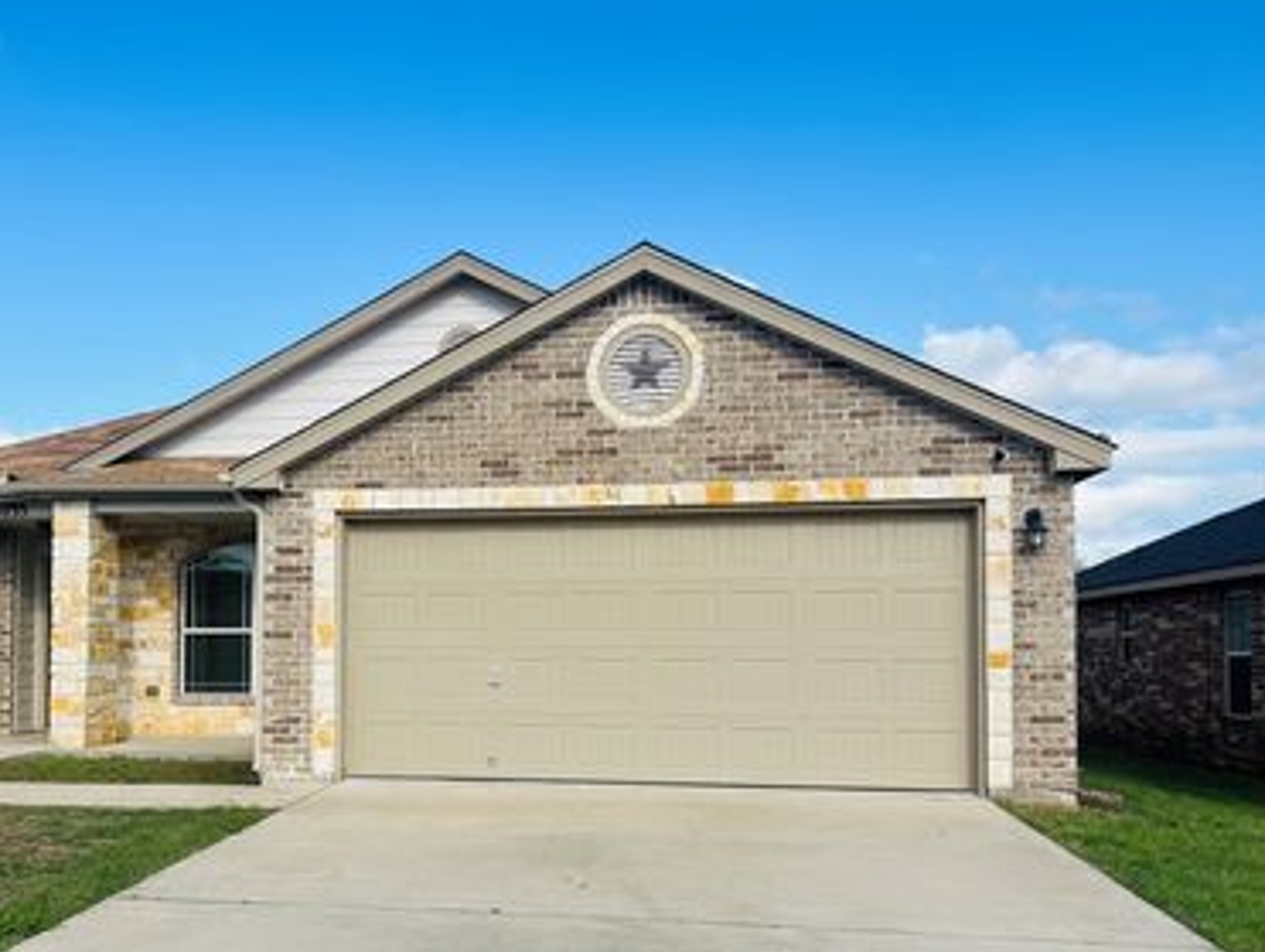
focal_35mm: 35
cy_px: 609
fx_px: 1280
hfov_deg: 52.0
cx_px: 467
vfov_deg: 40.4
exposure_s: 1/4115
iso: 50
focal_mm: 5.7
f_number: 1.5
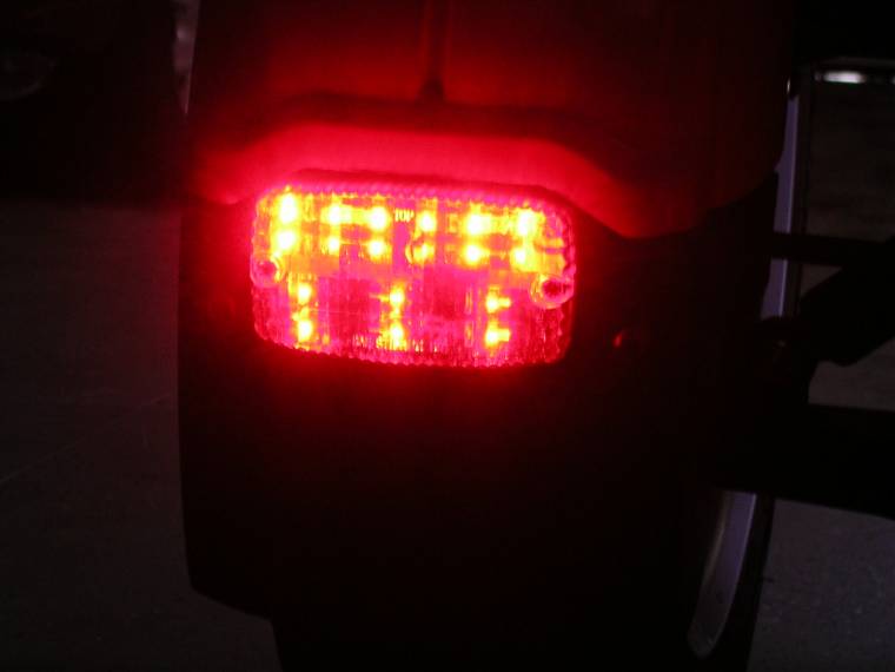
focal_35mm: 115
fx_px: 2973
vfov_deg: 12.9
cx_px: 448
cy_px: 336
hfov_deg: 17.1
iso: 81
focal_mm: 17.4
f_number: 4.9
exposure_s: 1/3.7
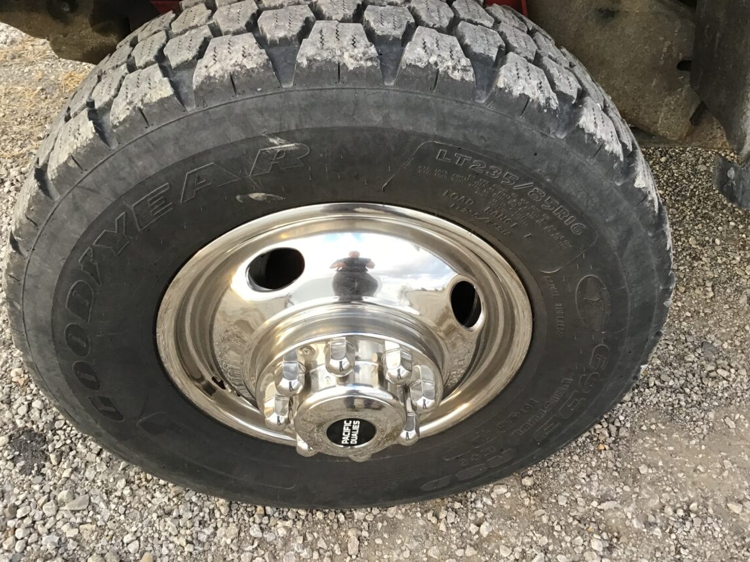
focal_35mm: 32
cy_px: 275
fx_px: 693
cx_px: 374
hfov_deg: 56.8
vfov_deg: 44.1
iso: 25
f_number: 2.4
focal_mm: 3.3
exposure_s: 1/30
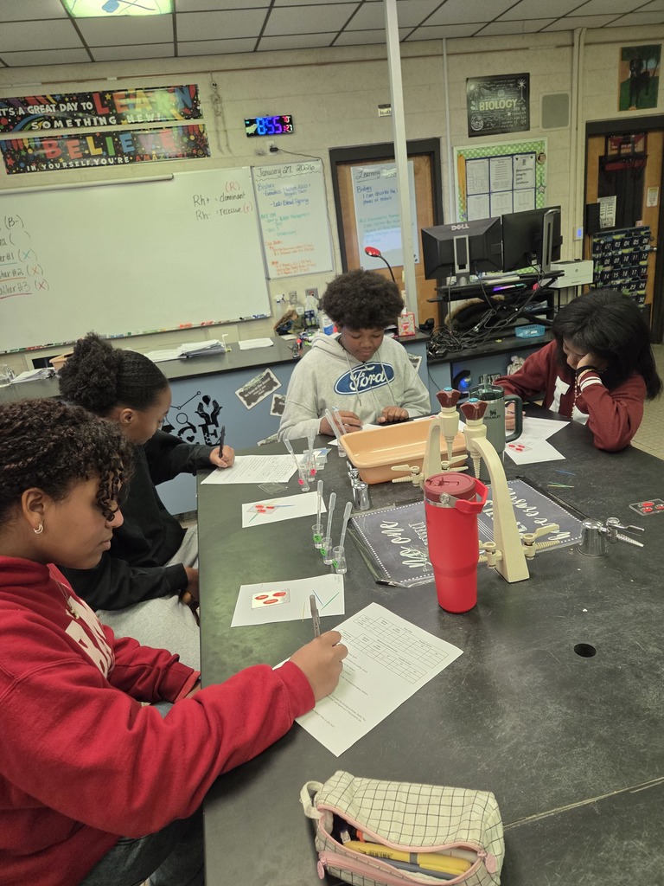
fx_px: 588
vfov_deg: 73.9
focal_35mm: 23
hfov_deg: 58.9
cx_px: 332
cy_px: 443
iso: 400
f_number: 1.8
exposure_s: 1/120
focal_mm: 5.4
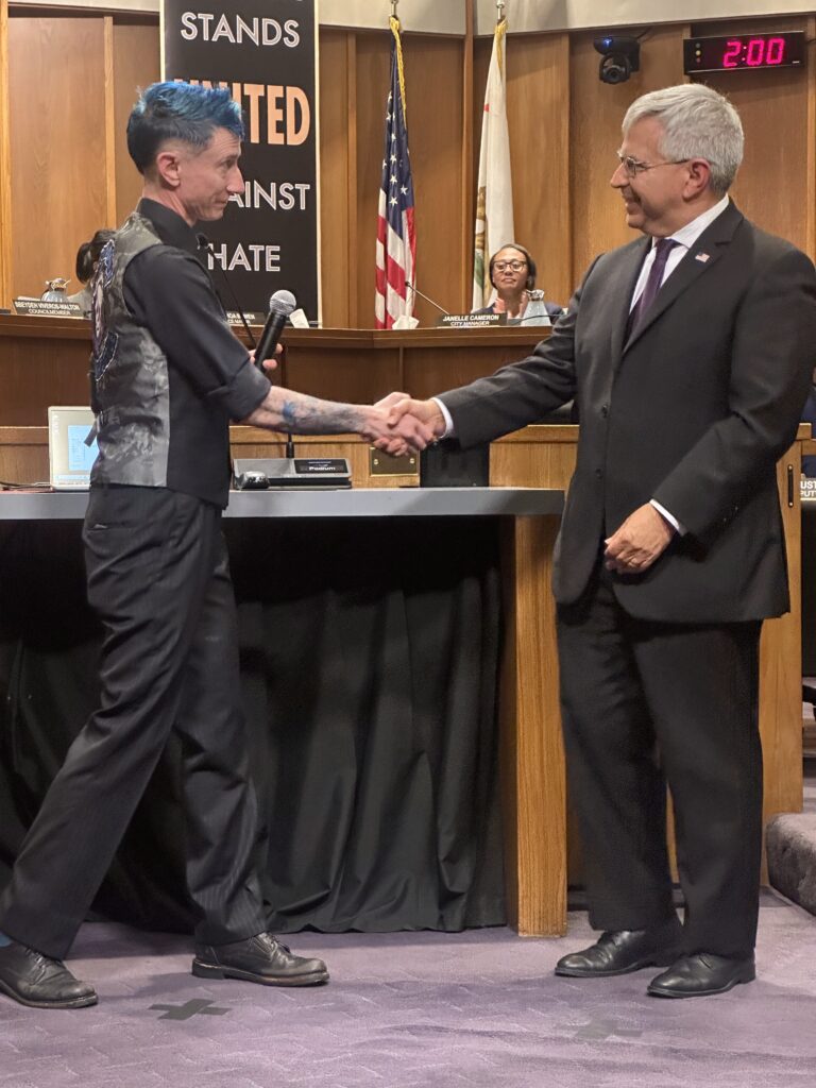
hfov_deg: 19.1
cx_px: 408
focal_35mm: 77
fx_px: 2420
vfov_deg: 25.3
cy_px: 544
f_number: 2.8
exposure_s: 1/41
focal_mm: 9
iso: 1000
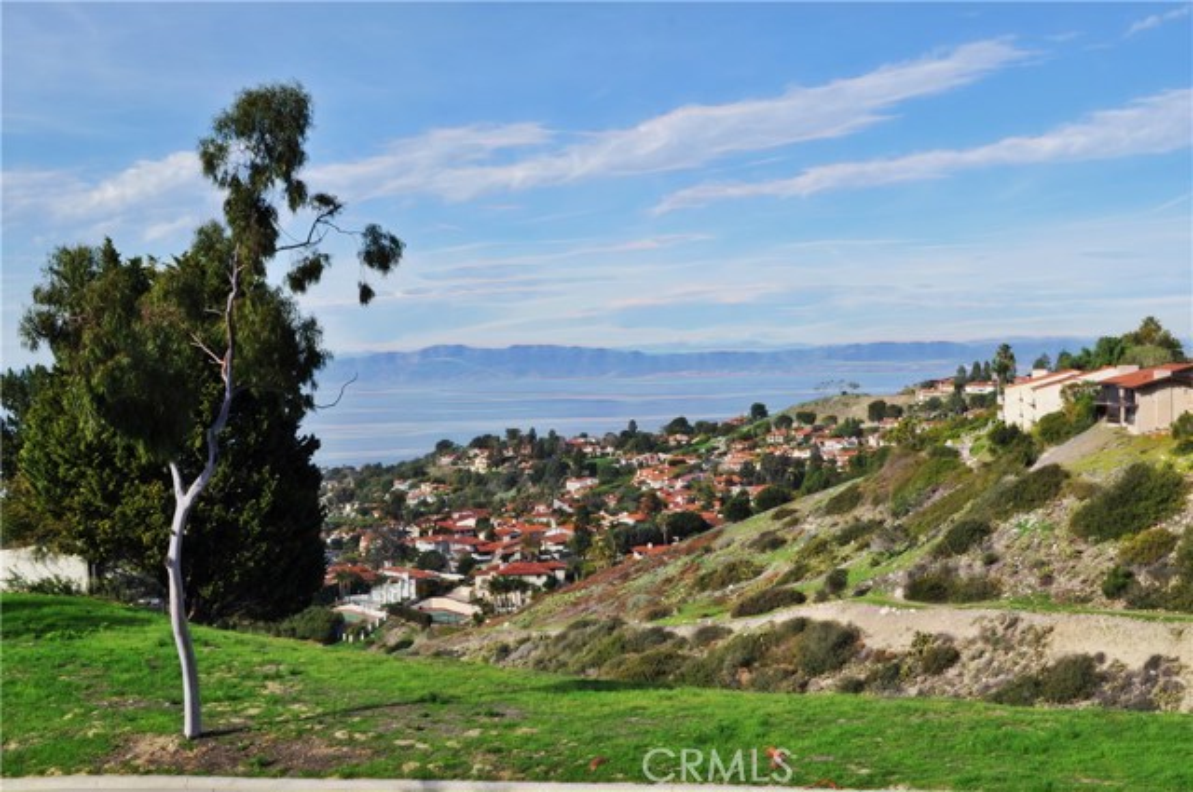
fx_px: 1738
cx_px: 596
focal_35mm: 52
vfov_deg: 25.7
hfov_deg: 37.9
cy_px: 396
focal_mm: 35
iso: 200
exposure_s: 1/200
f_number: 14
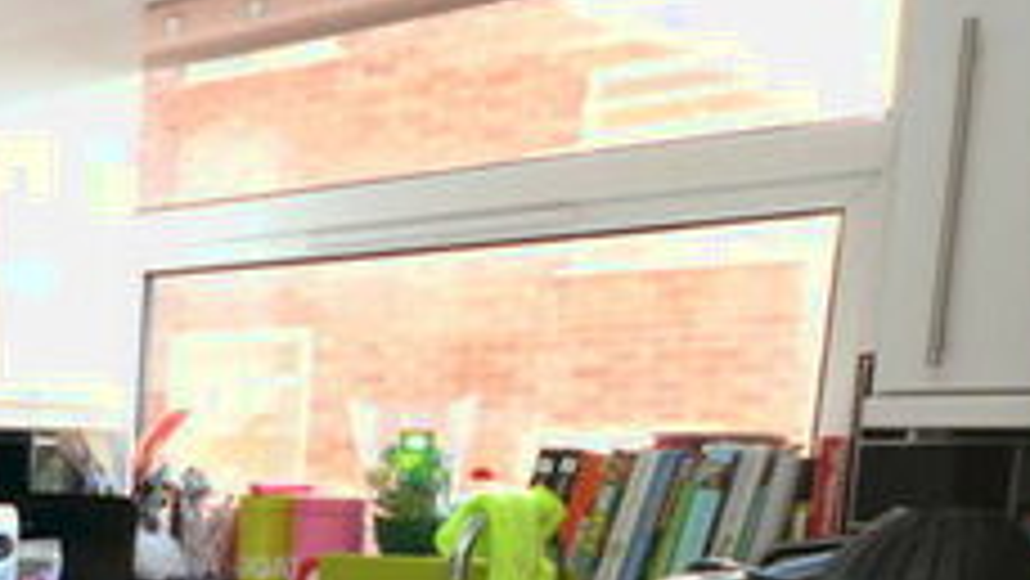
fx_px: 1311
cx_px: -351
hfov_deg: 31.5
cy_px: 600
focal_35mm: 48
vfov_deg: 23.7
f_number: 4.5
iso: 400
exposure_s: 1/80
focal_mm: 10
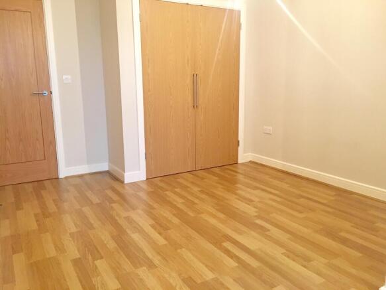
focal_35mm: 29
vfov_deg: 48.2
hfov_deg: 61.7
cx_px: 193
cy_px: 145
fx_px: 323
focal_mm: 4.15
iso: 80
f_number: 2.2
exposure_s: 1/10
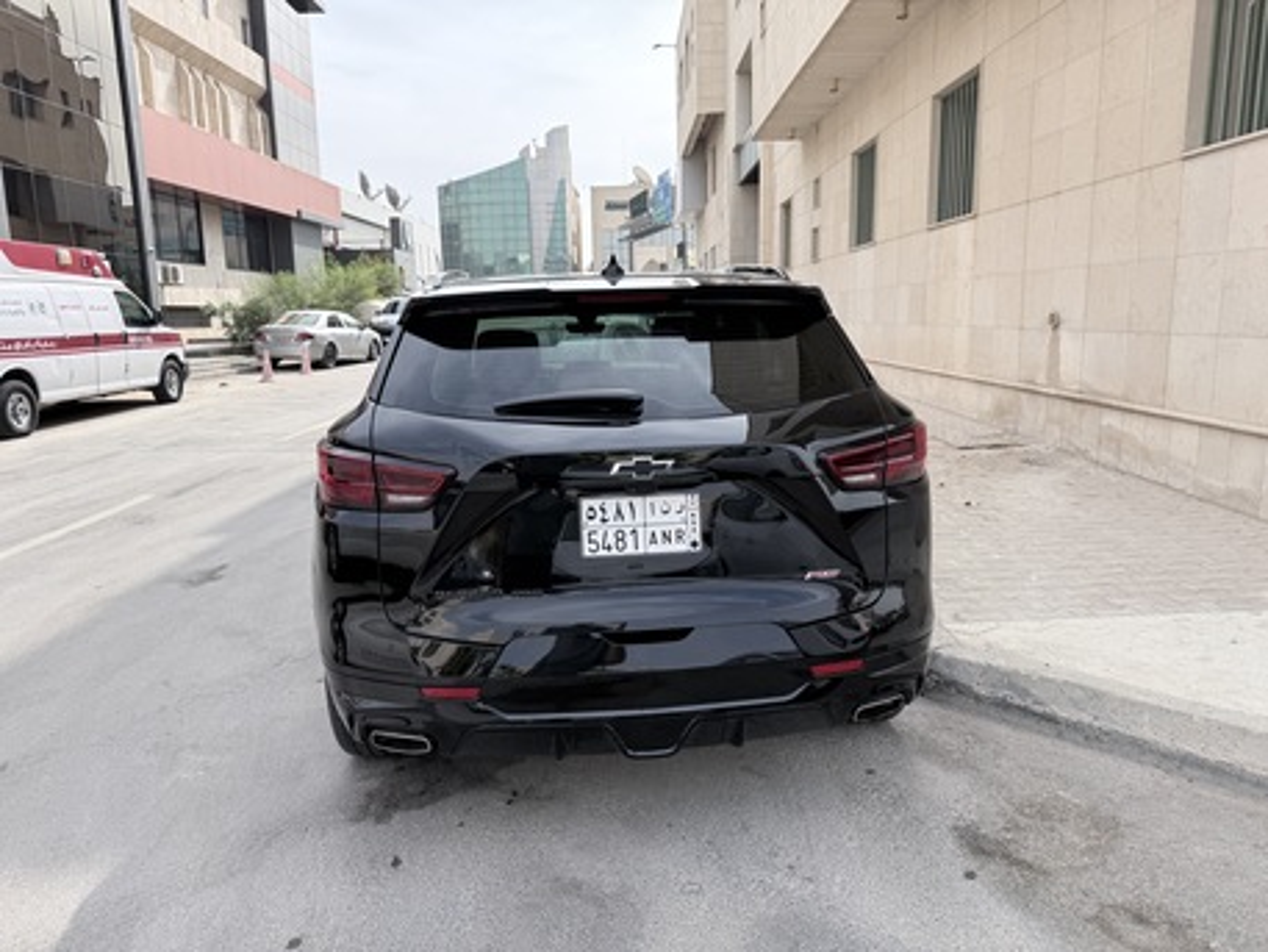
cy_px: 476
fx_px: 879
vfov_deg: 56.8
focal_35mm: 24
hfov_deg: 71.6
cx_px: 634
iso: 100
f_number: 1.78
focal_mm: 6.76
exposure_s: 1/3584
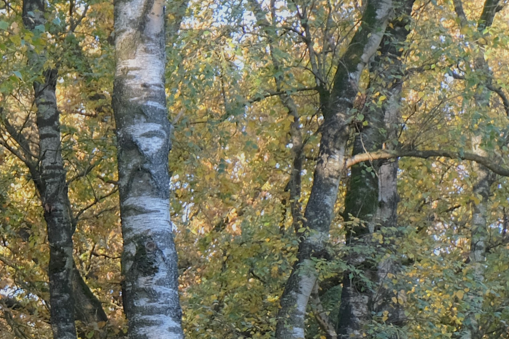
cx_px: -270
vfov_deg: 5.8
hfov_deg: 8.6
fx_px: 3322
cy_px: 500
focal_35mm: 235
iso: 400
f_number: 7.1
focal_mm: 50
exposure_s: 1/56
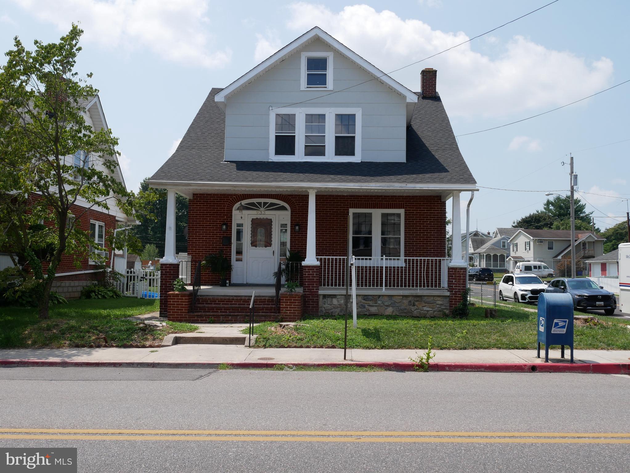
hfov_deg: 51.3
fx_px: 656
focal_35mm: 36
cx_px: 315
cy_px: 236
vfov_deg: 39.7
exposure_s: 1/400
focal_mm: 18
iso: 200
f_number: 9
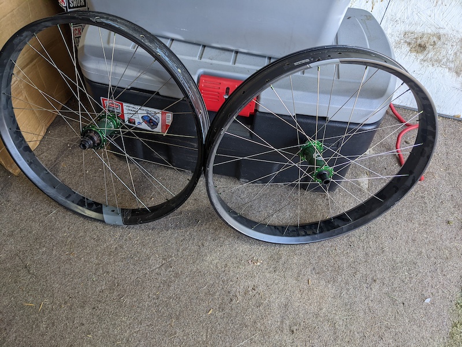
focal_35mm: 27
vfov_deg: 51.4
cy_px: 174
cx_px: 231
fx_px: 360
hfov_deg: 65.3
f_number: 1.73
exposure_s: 1/71.8
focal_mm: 4.38
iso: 49
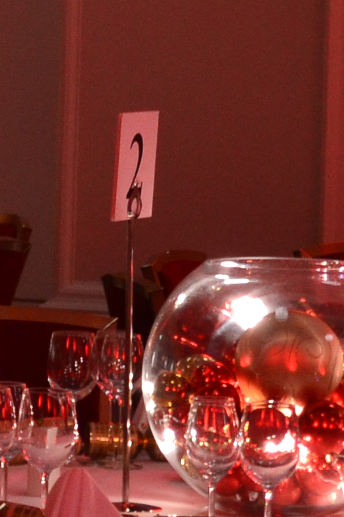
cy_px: 118
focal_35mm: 308
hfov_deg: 4.4
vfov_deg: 6.7
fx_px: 4413
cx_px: -449
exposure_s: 1/4
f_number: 5
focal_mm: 35
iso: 800
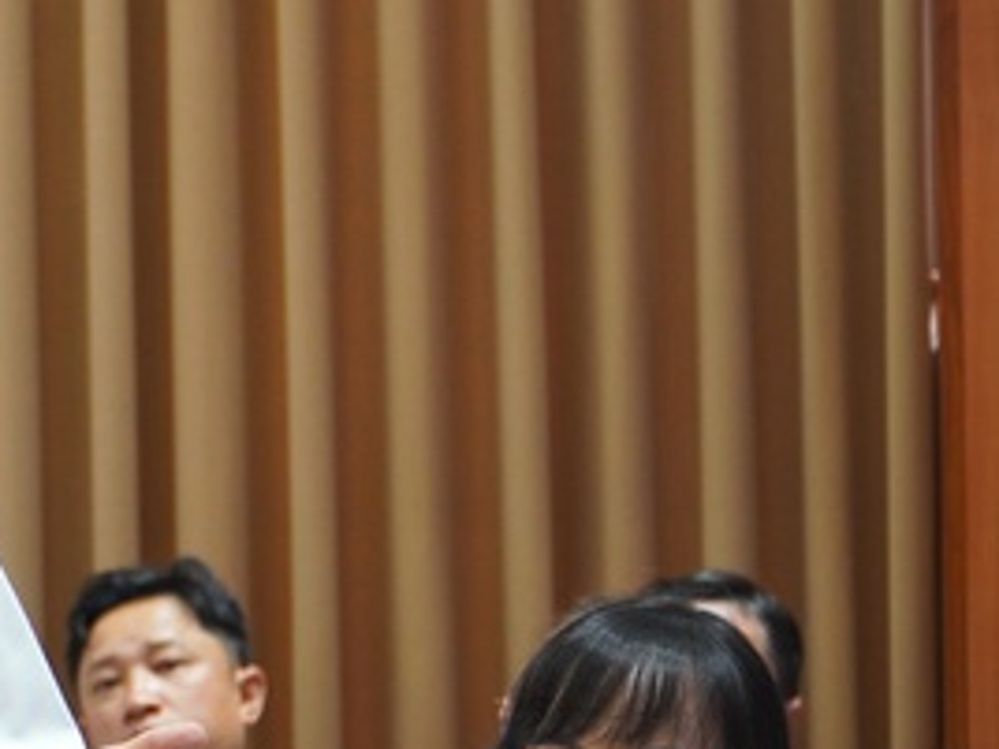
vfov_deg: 5.6
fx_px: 7684
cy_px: 479
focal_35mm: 266
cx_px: -294
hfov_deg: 7.4
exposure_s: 1/125
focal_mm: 71
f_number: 4
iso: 1000
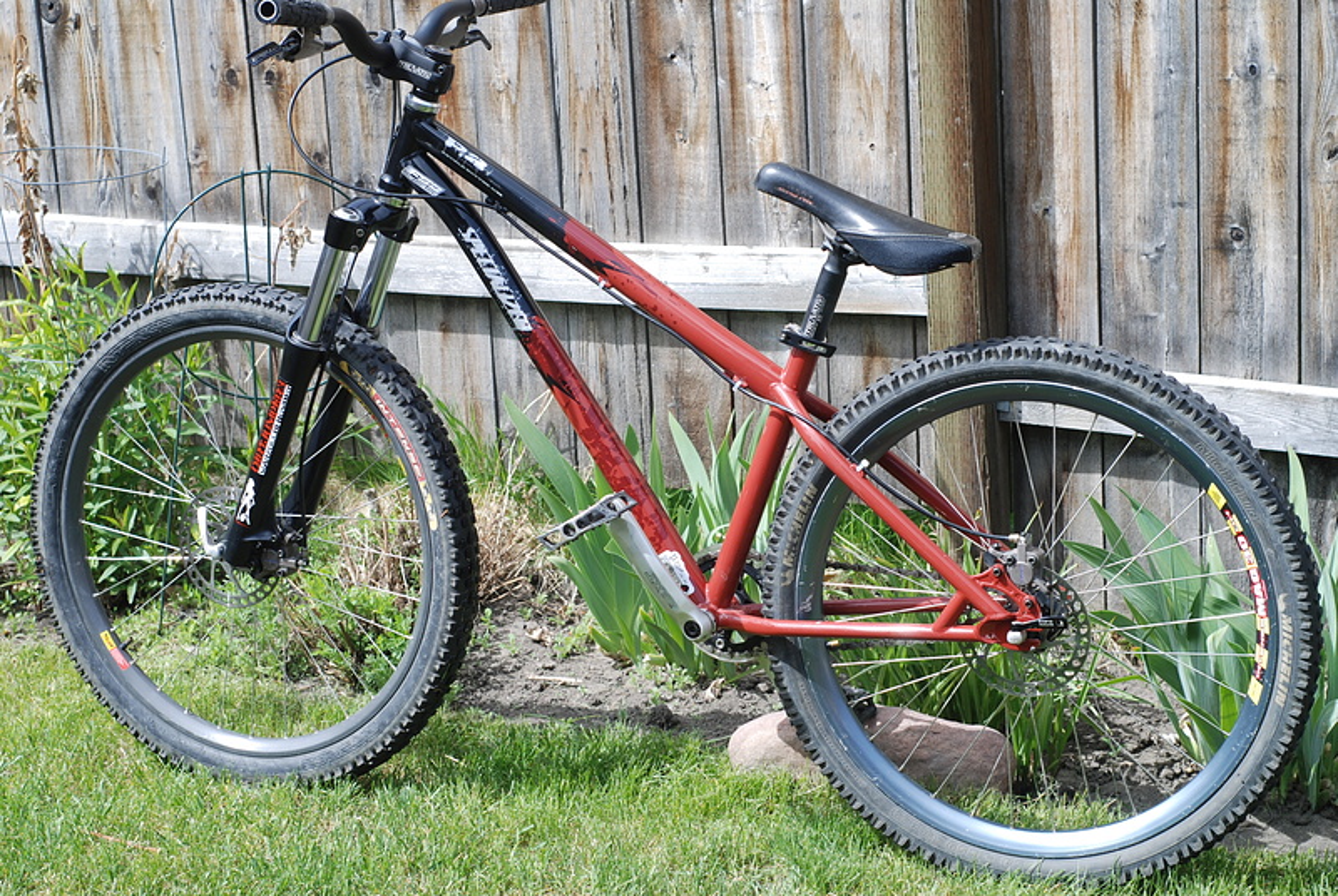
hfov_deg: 27.0
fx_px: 2792
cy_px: 448
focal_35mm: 75
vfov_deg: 18.2
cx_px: 669
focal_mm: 50
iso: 100
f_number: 6.3
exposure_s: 1/160
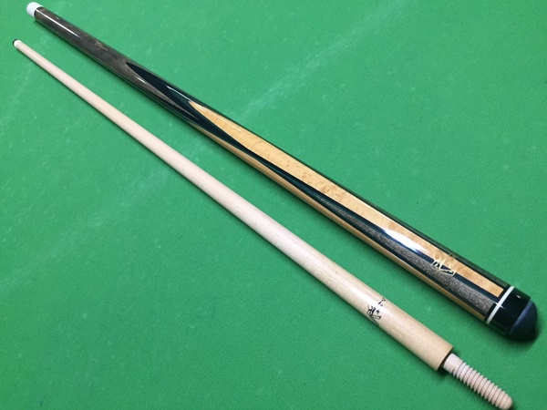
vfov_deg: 48.2
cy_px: 205
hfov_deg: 61.7
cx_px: 274
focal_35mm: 29
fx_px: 458
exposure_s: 1/30
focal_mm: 4.15
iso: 50
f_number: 2.2
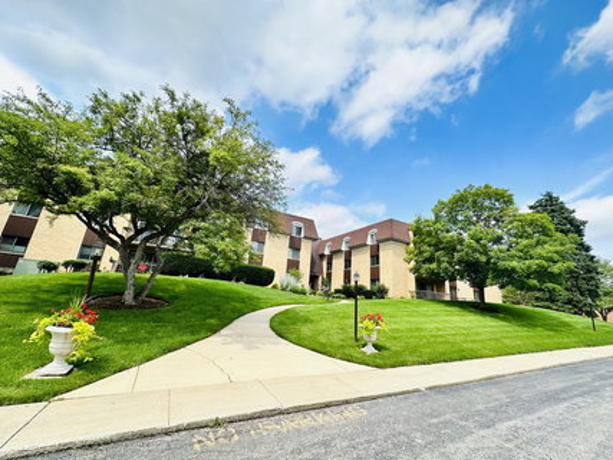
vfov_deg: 85.6
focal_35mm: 14
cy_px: 230
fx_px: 248
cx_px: 306
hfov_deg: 102.1
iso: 40
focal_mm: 2.22
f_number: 2.2
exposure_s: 1/749
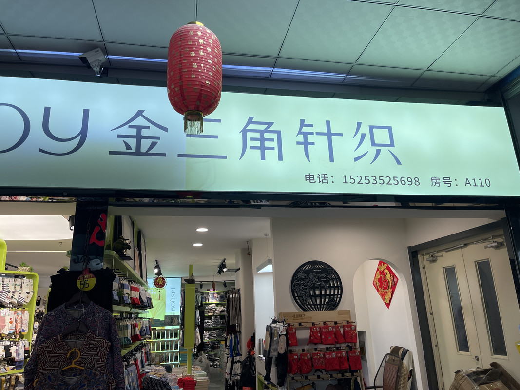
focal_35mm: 26
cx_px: 260
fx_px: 391
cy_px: 195
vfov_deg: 53.1
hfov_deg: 67.3
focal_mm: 5.1
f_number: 1.6
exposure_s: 1/121
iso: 32
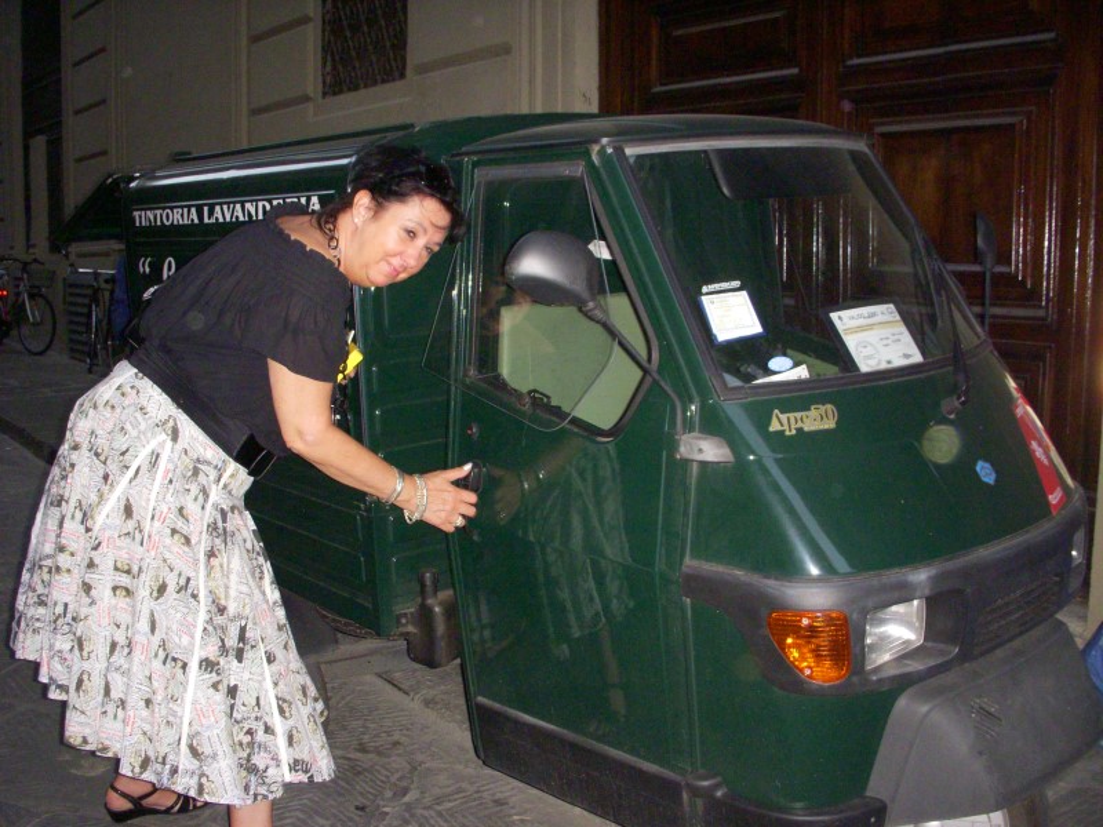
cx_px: 552
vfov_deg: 37.7
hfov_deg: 49.0
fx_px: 1211
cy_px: 414
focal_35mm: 38
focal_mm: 6.3
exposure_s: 1/200
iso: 640
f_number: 3.3
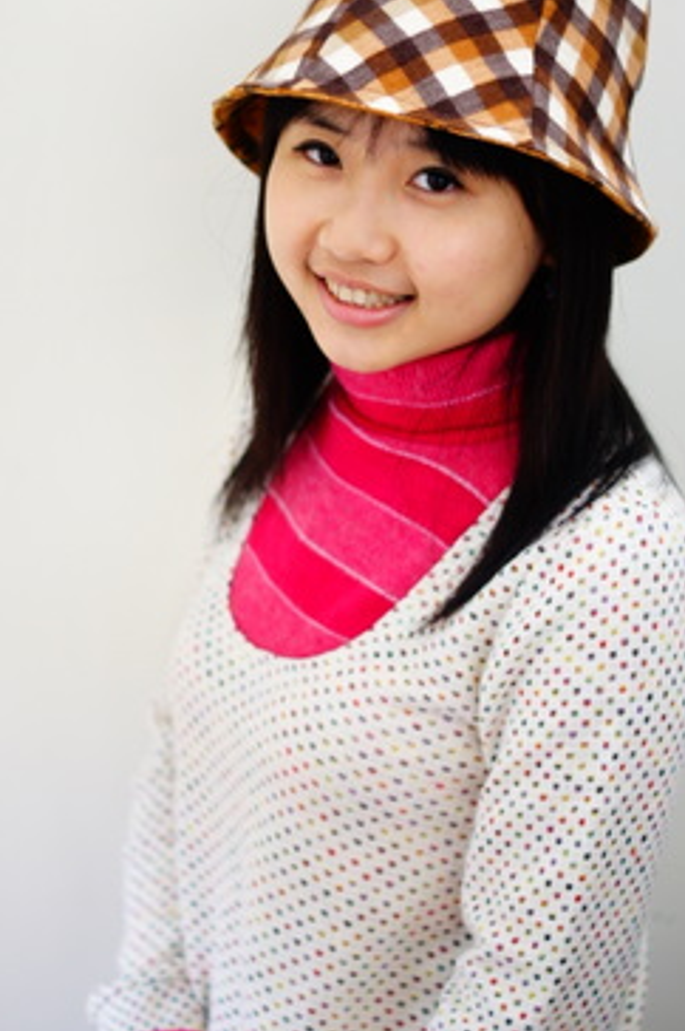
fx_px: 2945
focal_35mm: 103
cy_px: 414
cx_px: 355
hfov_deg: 13.3
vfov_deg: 19.8
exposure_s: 1/160
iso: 200
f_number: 1.8
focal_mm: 50
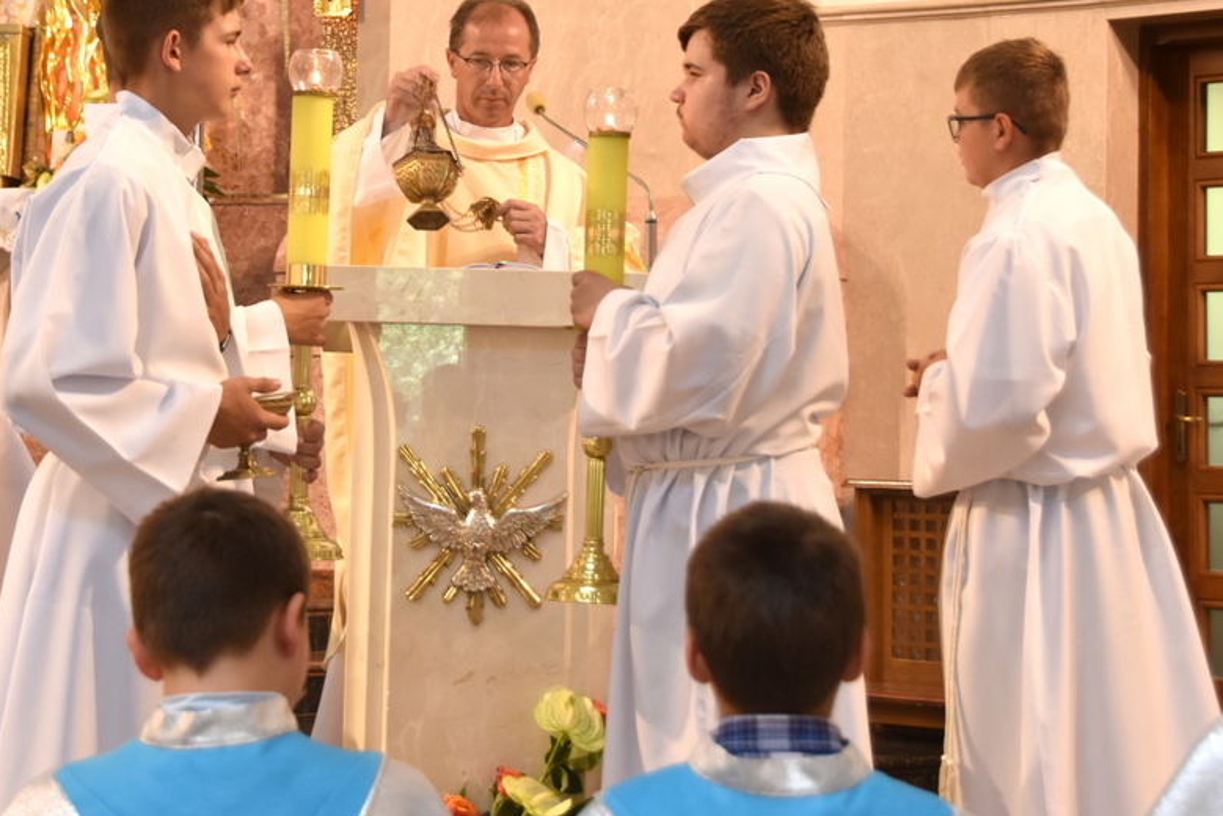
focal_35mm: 97
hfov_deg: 21.0
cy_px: 221
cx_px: 462
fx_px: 3296
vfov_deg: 14.1
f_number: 4.5
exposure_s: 1/60
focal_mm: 42
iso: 800
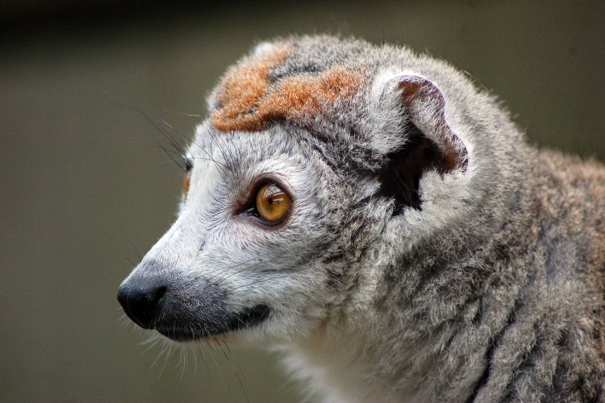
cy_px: 201
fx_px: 7595
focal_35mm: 452
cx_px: 302
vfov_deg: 3.0
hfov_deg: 4.6
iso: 800
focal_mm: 300
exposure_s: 1/500
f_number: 5.6
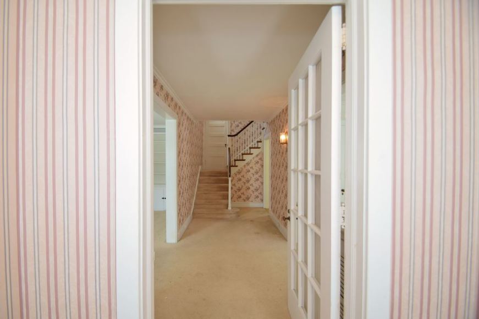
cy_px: 160
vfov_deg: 77.3
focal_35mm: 15
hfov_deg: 100.4
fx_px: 199
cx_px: 240
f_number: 3.5
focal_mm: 10
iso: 100
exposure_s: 1/30
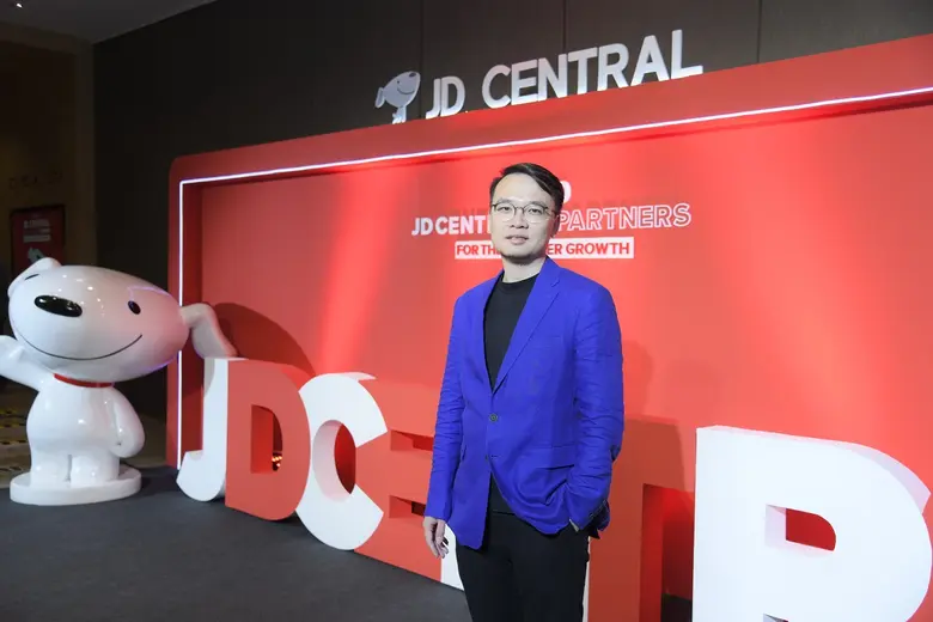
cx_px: 466
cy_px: 311
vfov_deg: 37.9
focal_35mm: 35
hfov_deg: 54.4
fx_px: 907
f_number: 4
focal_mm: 35
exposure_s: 1/250
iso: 500
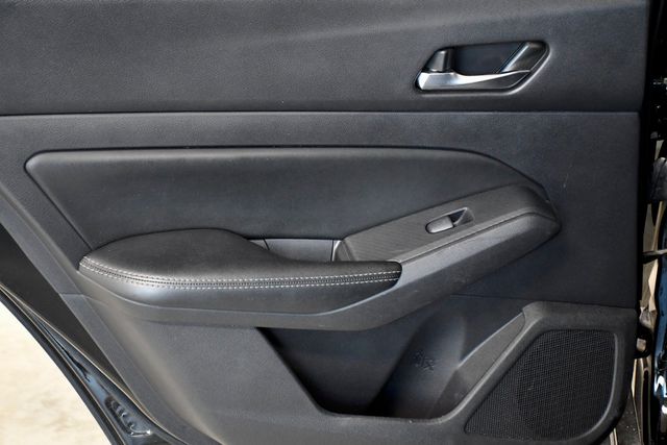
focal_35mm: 72
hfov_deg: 28.1
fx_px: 1334
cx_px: 334
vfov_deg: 18.9
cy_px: 222
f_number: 4.5
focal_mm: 48
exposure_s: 1/125
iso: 2500
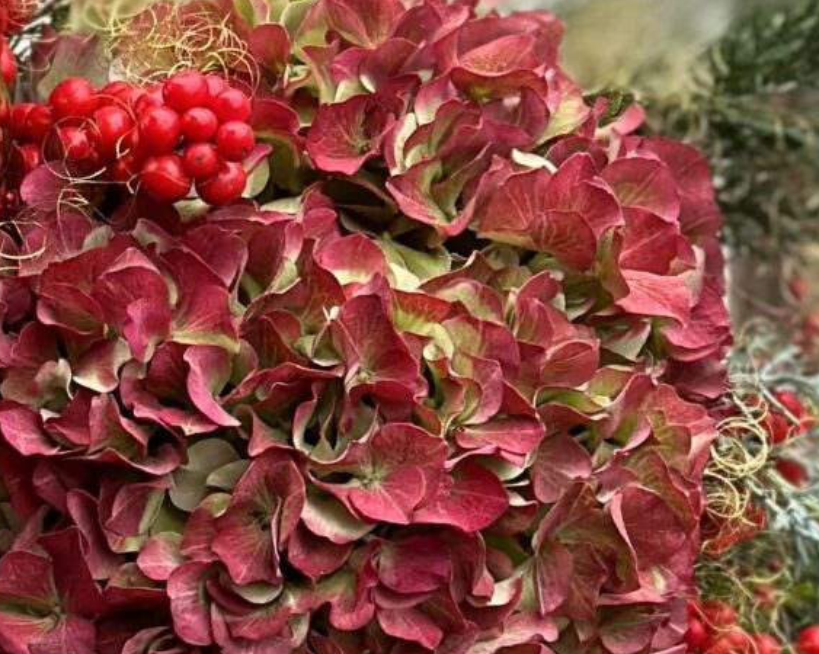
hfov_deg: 9.1
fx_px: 5161
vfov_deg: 7.2
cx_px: 148
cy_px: 135
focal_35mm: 213
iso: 80
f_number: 1.78
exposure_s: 1/262
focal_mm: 6.86
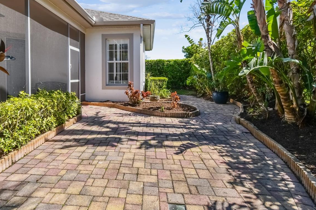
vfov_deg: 58.7
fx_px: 184
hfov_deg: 79.9
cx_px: 121
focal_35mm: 21
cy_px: 78
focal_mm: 10
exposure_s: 1/125
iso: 100
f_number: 7.1
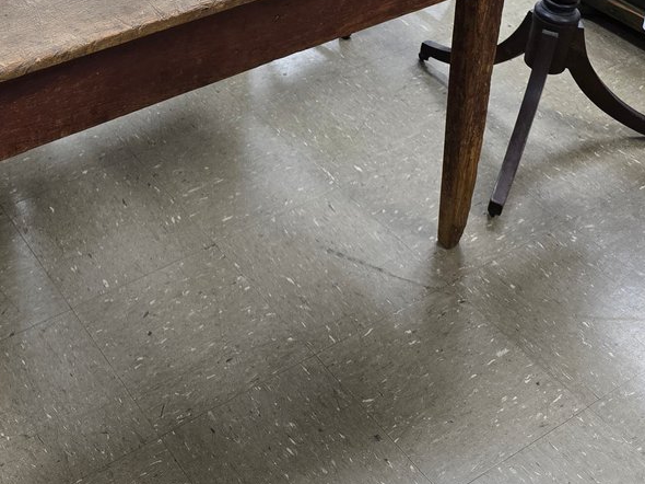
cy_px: -91
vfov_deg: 22.9
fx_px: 1099
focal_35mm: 59
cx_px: 145
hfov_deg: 32.0
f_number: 1.7
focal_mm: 6.3
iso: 320
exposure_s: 1/64
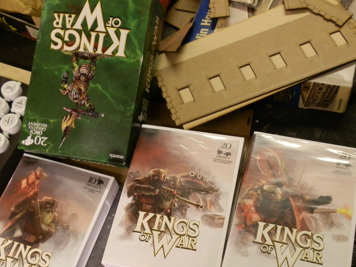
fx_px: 453
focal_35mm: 44
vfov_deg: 32.6
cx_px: 191
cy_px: 179
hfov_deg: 42.9
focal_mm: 5
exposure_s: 1/25
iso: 200
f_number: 3.1
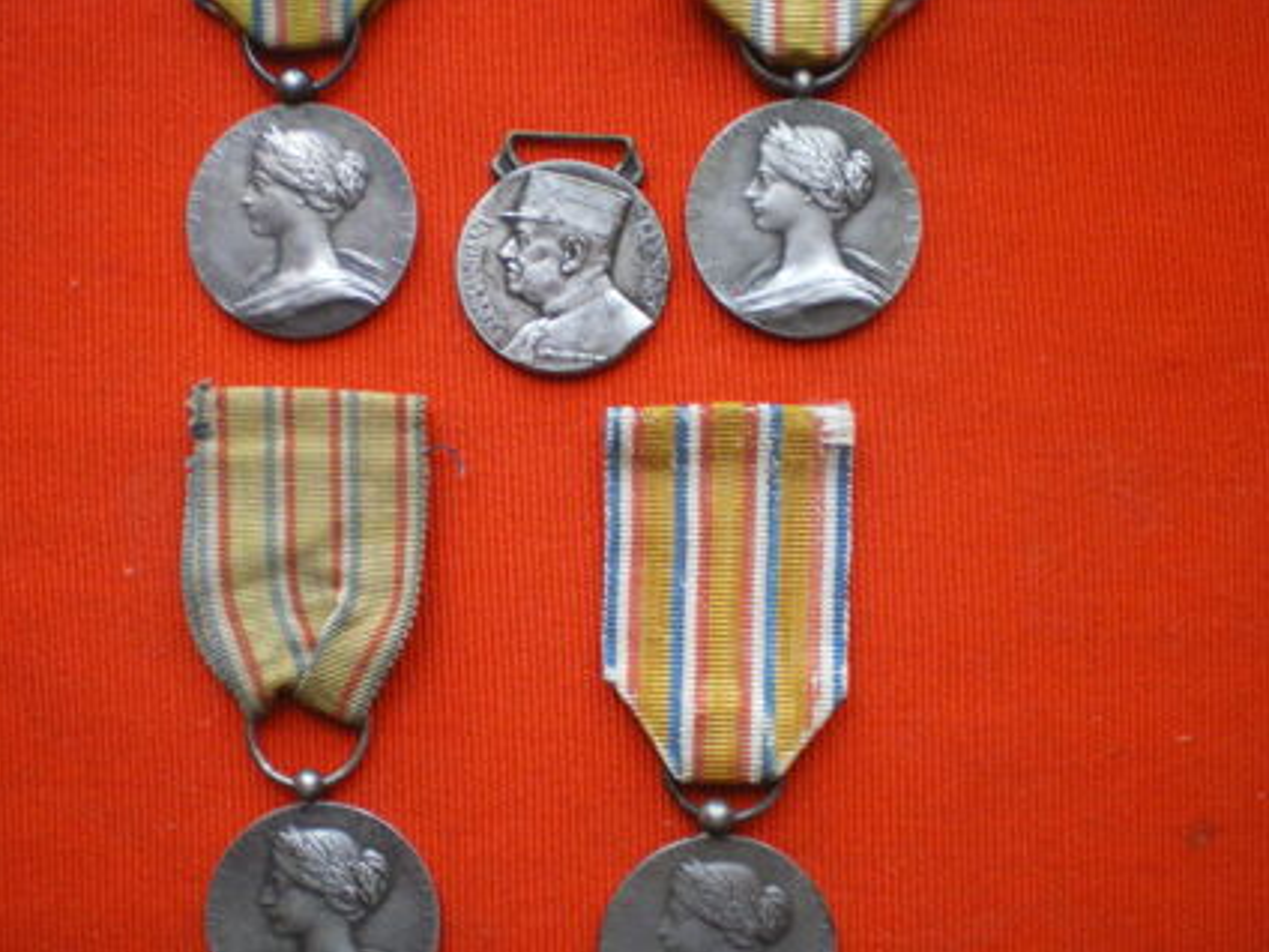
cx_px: 608
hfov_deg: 43.8
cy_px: 533
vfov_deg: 33.6
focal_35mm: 43
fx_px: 1576
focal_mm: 6.3
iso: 250
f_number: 3.1
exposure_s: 1/50
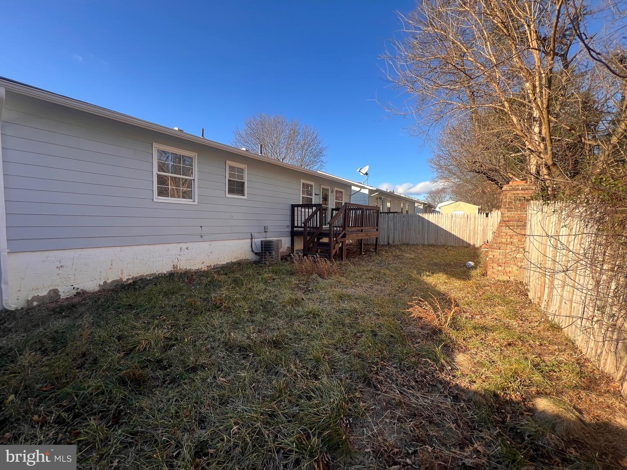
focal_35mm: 13
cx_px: 314
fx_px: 235
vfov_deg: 89.9
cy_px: 235
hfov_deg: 106.2
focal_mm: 1.57
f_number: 1.8
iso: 32
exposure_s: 1/315
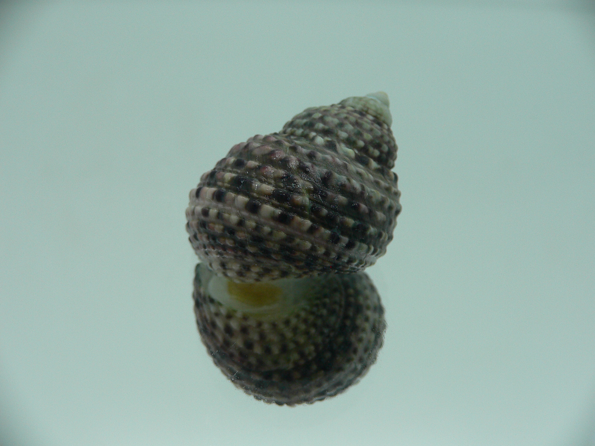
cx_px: 298
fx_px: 602
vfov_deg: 40.7
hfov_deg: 52.6
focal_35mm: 35
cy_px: 223
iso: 100
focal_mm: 4.6
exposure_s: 1/60
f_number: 2.8
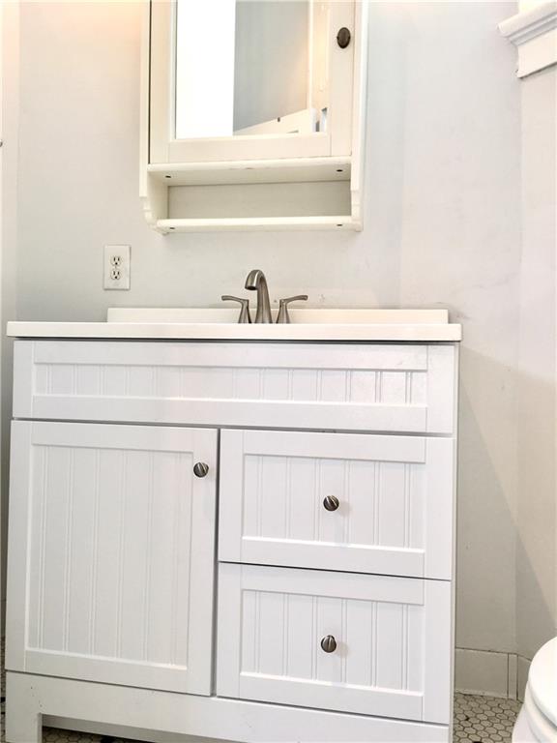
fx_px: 622
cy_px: 372
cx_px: 278
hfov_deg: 48.2
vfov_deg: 61.7
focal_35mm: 29
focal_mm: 4.15
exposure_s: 1/33
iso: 25
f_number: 2.2
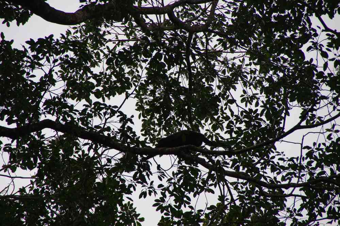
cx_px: 170
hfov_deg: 5.5
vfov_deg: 3.7
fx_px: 3541
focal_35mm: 375
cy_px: 113
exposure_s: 1/320
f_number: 10
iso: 1600
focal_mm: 250
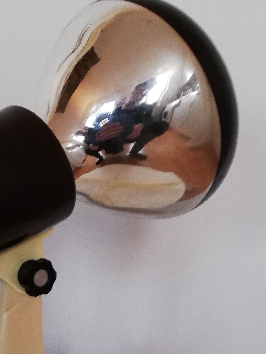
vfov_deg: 33.1
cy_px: 269
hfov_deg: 25.2
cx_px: 55
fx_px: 584
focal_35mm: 57
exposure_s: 1/33.3
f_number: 2.2
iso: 400
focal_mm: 3.81
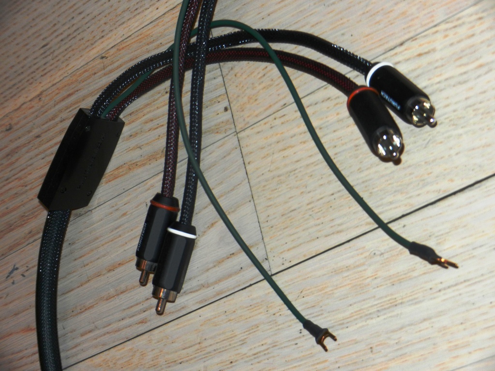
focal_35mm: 106
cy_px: 186
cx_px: 248
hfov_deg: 18.5
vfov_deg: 14.0
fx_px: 1516
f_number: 5
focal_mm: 19.1
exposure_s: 1/30
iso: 200
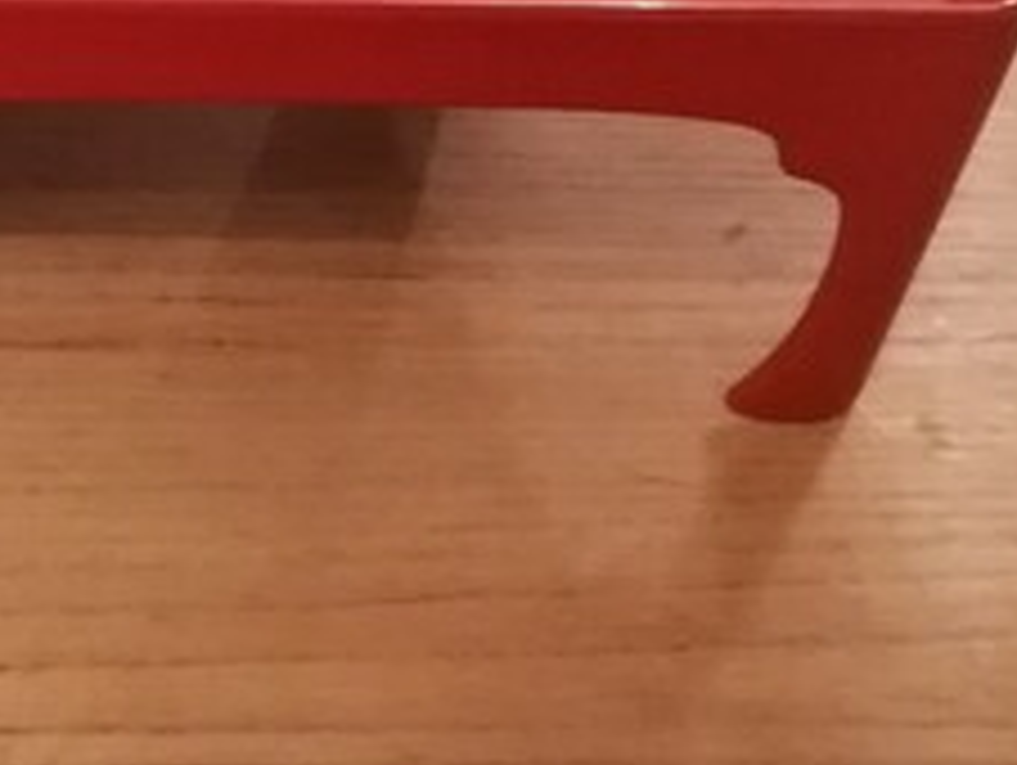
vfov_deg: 15.7
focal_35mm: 92
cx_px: -590
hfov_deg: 18.4
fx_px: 2706
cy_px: -45
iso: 500
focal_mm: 3.83
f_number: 2.2
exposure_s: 1/20
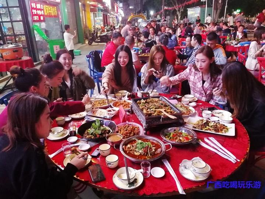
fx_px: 199
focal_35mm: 26
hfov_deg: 67.3
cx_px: 132
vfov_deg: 53.1
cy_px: 100
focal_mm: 3.64
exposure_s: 1/25
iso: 640
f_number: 1.8
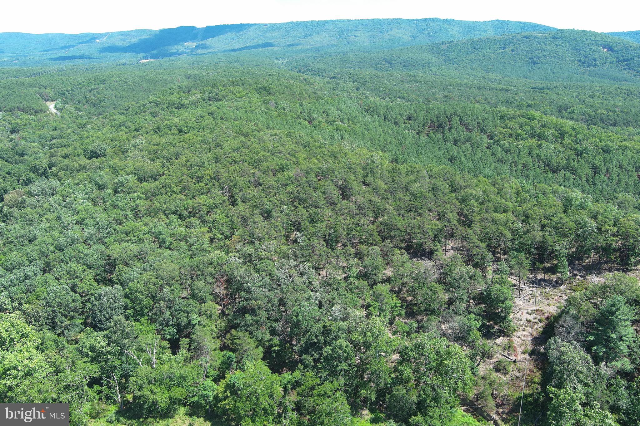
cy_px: 213
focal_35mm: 29
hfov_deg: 63.7
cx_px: 320
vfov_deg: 45.0
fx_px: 515
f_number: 2.8
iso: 100
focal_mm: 10.57
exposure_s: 1/407
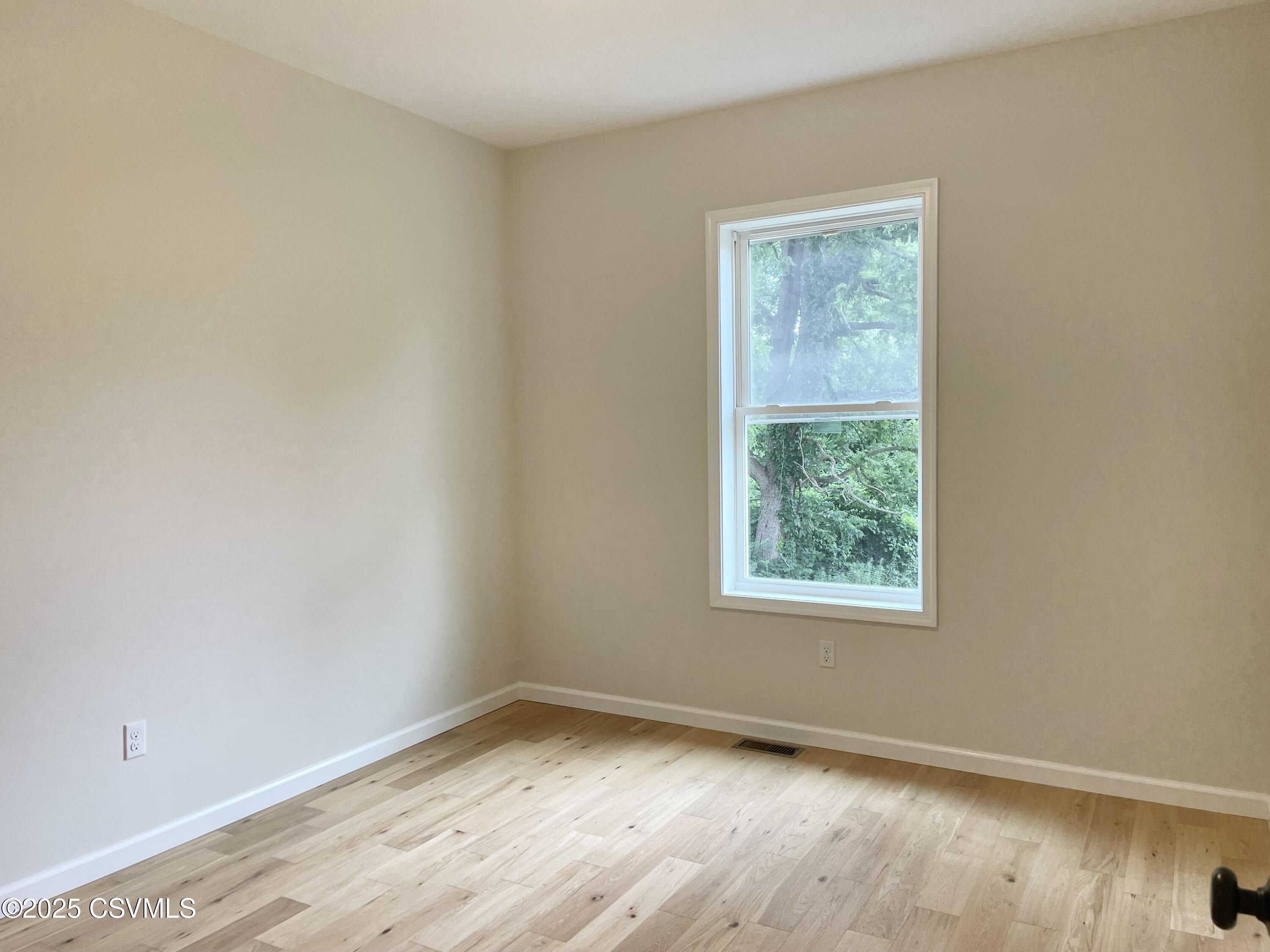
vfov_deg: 53.1
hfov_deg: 67.3
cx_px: 635
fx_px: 954
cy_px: 476
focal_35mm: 26
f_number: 1.6
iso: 100
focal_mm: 4.2
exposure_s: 1/120
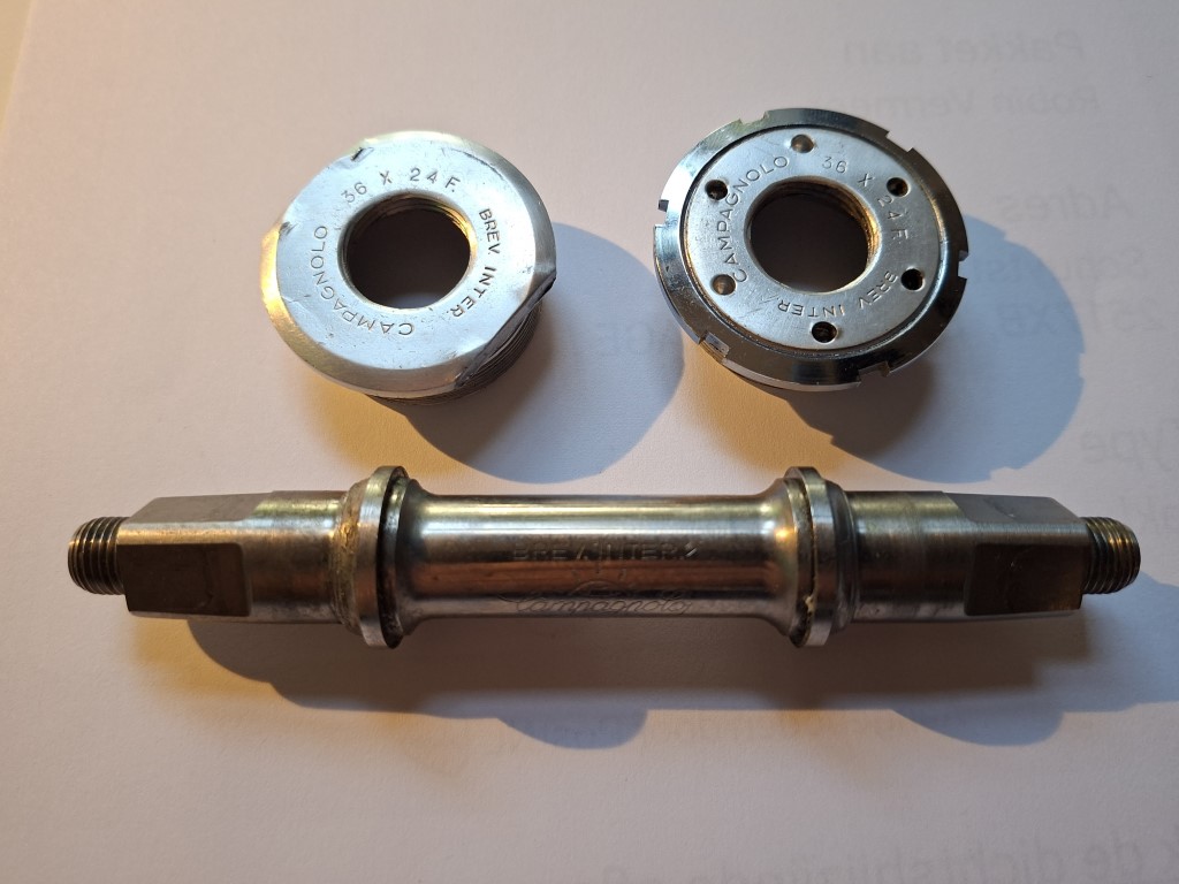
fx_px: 783
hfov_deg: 73.9
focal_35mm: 23
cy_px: 442
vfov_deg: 58.9
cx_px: 590
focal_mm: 5.54
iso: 250
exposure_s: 1/100
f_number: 1.8
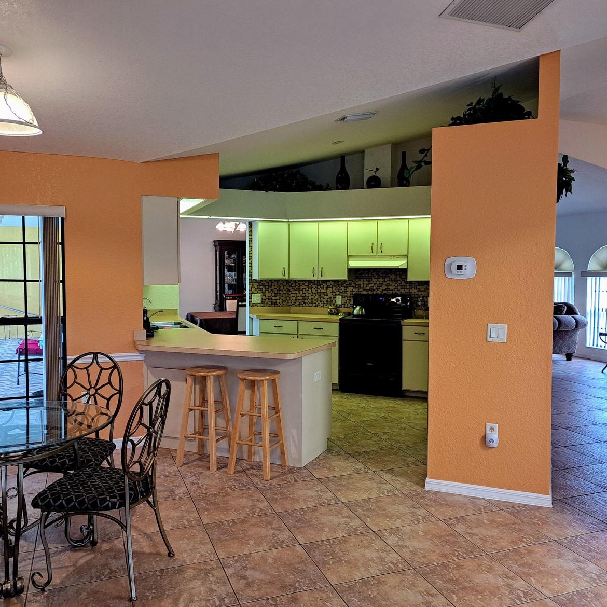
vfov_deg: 55.6
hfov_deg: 55.6
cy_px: 301
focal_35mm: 29
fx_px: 575
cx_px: 319
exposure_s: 1/30
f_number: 1.8
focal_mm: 5.23
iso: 100
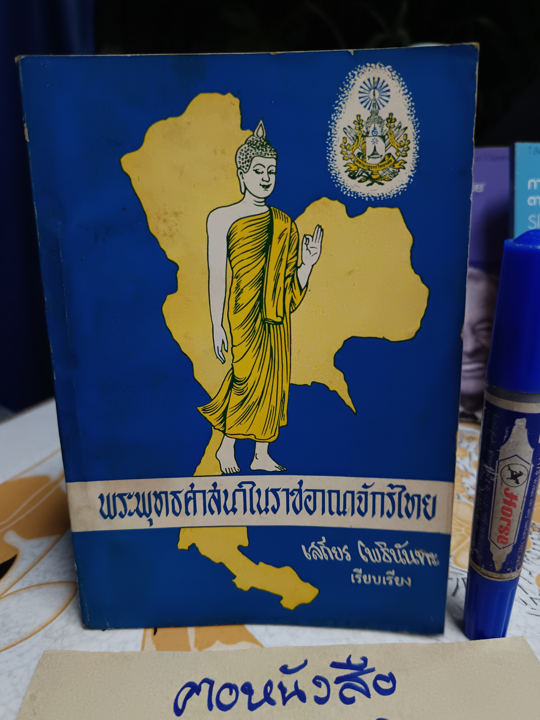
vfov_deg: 69.4
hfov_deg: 54.9
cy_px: 365
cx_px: 271
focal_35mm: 25
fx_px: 520
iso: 1163
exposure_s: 1/33.3
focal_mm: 5.31
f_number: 1.7
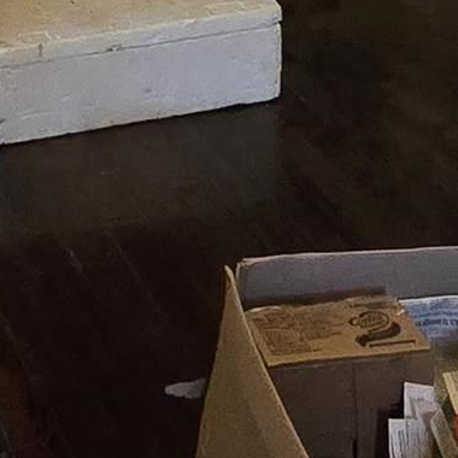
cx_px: 101
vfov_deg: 15.0
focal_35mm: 93
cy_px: -478
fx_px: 1392
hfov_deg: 18.5
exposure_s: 1/60
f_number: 2.2
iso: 1000
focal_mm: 2.2
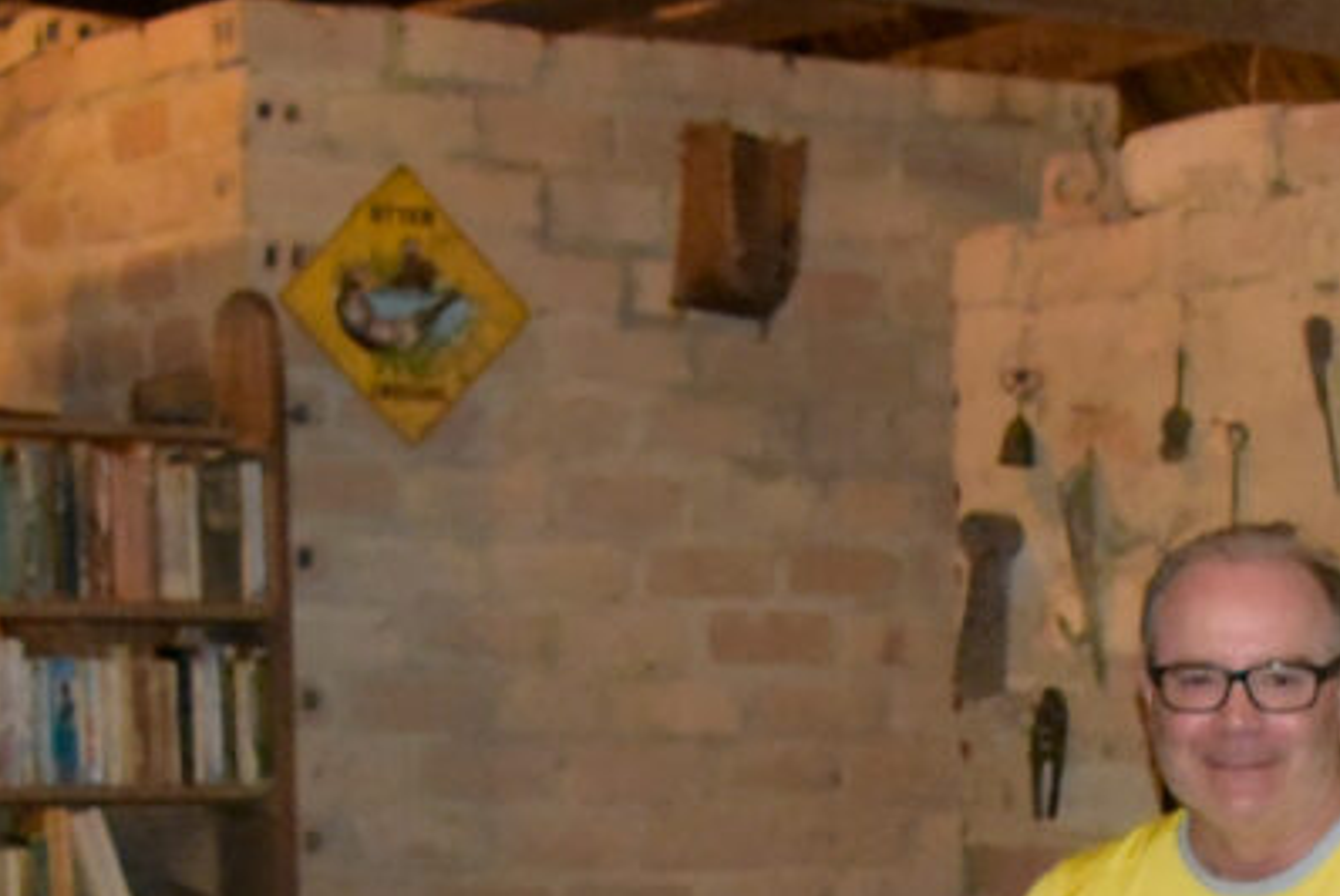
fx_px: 4023
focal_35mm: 108
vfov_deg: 12.1
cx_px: 1232
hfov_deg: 18.6
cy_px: 1373
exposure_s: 1/60
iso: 12800
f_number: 5.6
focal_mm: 28
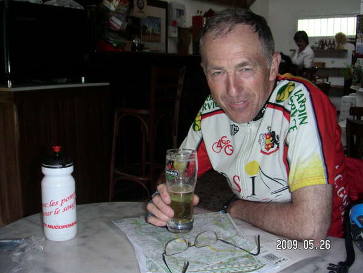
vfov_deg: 37.7
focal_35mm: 38
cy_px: 136
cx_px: 182
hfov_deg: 49.0
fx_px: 398
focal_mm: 6
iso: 160
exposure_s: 1/50
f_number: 2.8
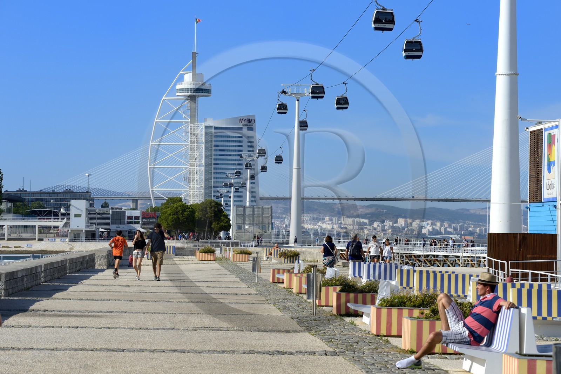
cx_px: 280
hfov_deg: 16.4
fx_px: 1947
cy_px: 187
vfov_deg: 11.0
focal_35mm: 125
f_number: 11
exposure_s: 1/250
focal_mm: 125
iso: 100
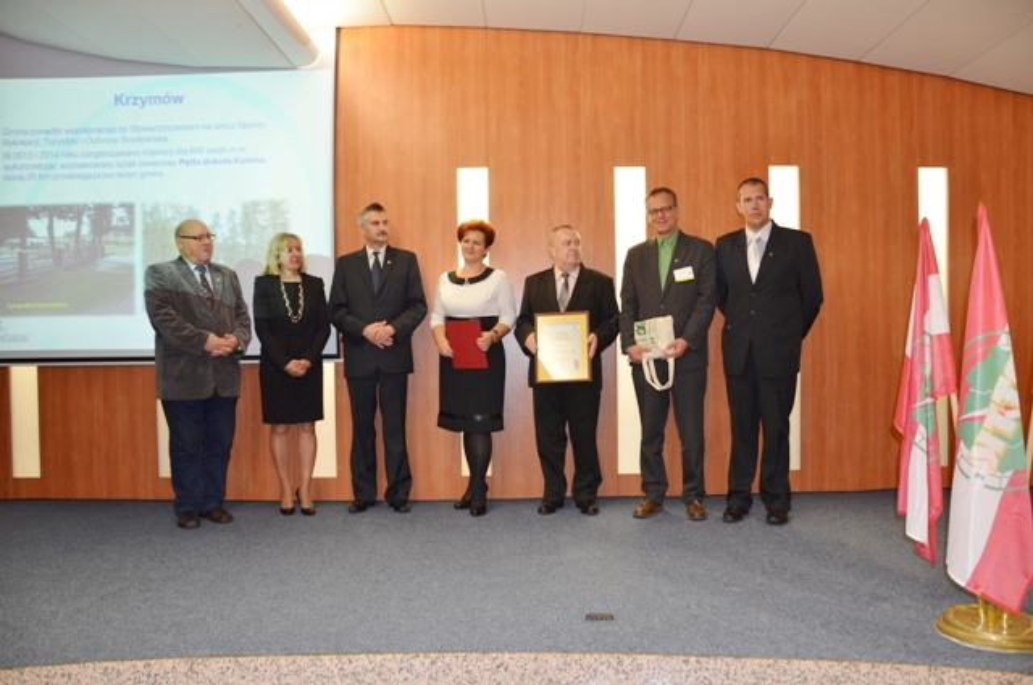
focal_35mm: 27
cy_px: 342
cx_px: 516
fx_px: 773
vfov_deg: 47.7
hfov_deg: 67.5
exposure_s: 1/60
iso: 1100
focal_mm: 18
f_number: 3.5
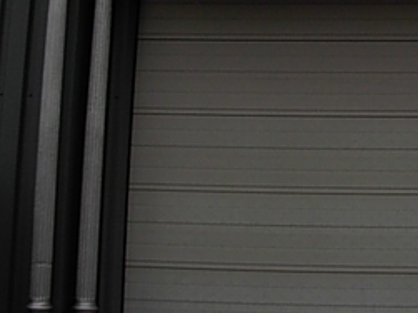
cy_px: -38
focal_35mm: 91
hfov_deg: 20.5
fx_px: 1098
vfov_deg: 15.7
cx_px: 468
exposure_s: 1/296
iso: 79
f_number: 2.9
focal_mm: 6.3
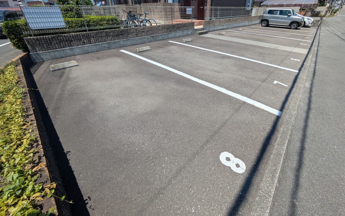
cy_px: 84
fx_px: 150
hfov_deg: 97.7
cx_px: 184
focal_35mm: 16
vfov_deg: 70.4
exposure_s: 1/2092
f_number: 2.2
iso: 43
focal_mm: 1.83
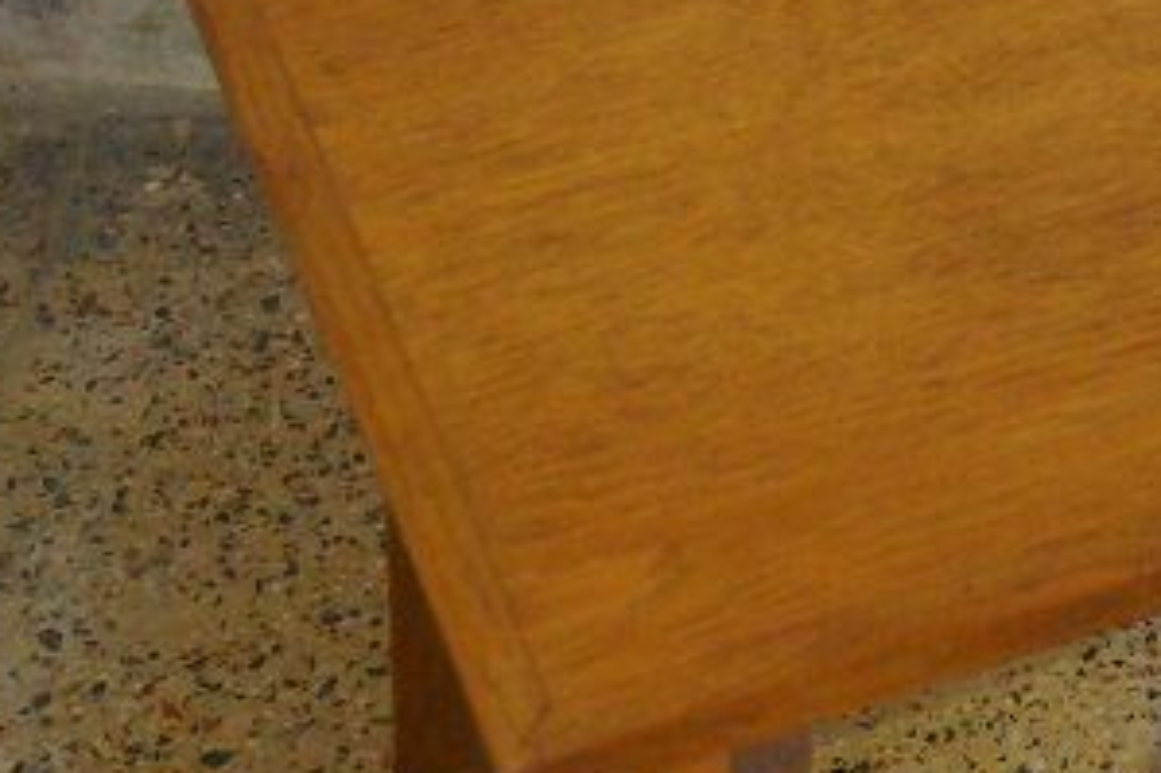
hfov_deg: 14.3
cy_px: 418
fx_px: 4448
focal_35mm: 138
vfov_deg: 9.9
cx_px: 1477
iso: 3200
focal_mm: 28
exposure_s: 1/50
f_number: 4.5
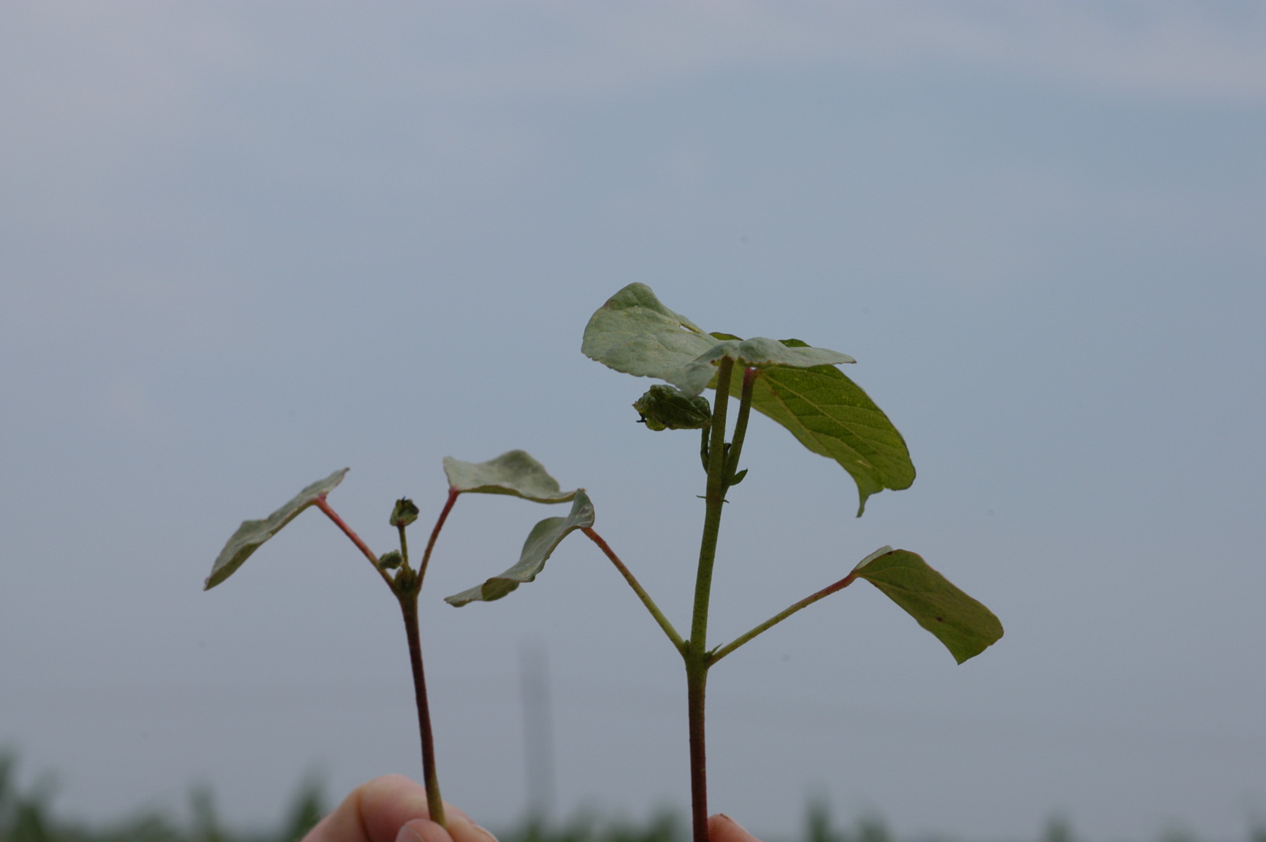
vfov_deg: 15.2
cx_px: 633
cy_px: 421
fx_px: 3162
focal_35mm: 90
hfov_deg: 22.6
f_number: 10
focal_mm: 60
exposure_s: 1/750
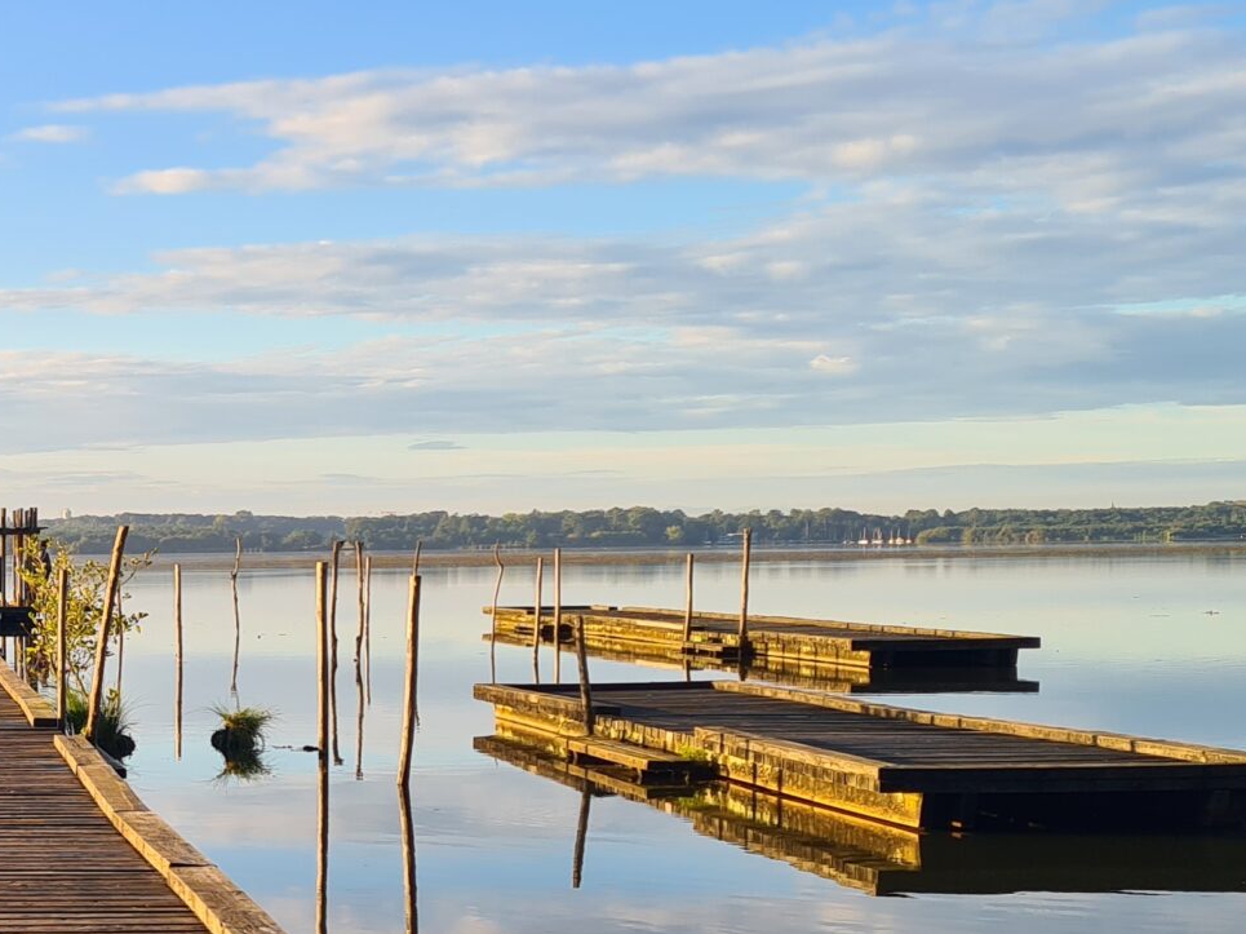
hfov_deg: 26.3
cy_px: 734
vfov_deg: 21.1
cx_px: -77
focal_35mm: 69
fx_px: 2483
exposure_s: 1/884
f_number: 1.8
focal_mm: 5.4
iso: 50
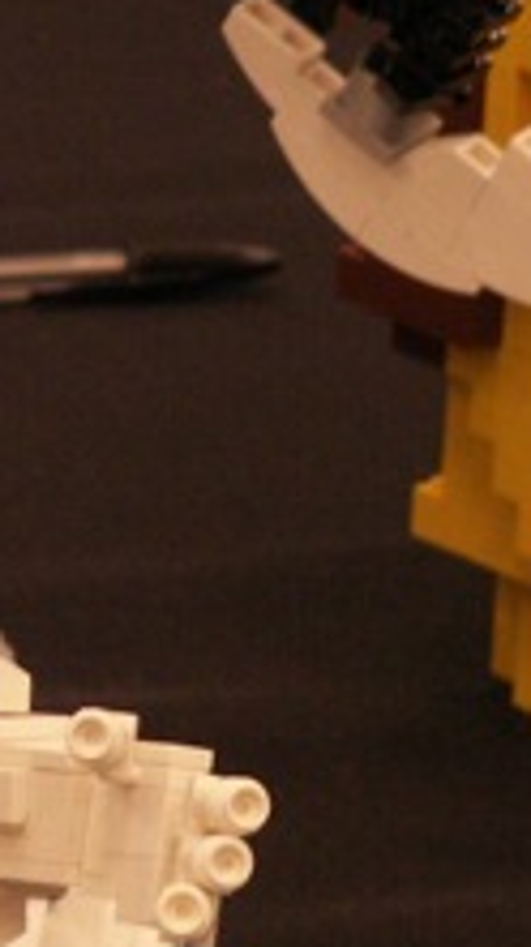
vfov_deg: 4.7
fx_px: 11536
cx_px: -492
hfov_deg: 2.6
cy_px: 806
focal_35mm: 460
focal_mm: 23.88
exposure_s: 1/25
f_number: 4
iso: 160
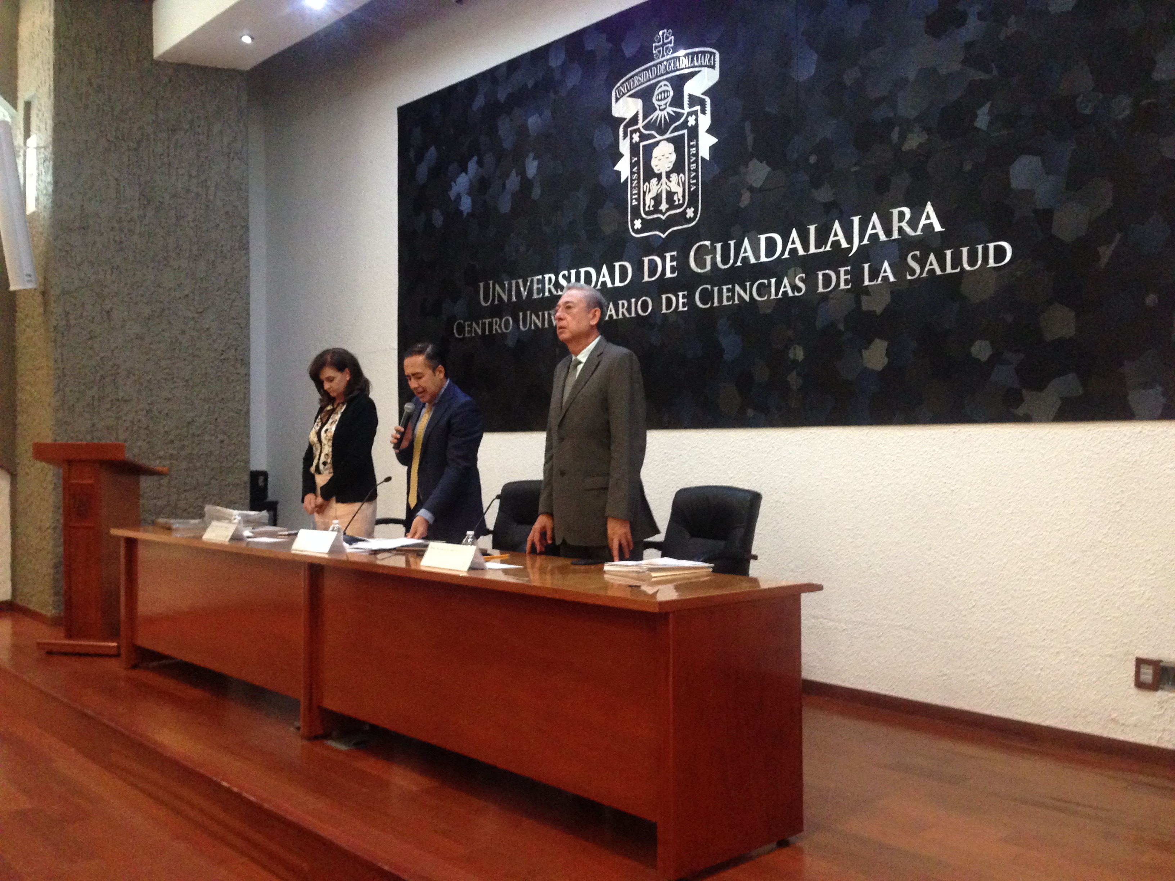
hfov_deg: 55.4
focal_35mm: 33
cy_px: 440
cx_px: 588
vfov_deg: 42.9
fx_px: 1120
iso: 400
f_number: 2.4
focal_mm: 4.12
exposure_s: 1/15
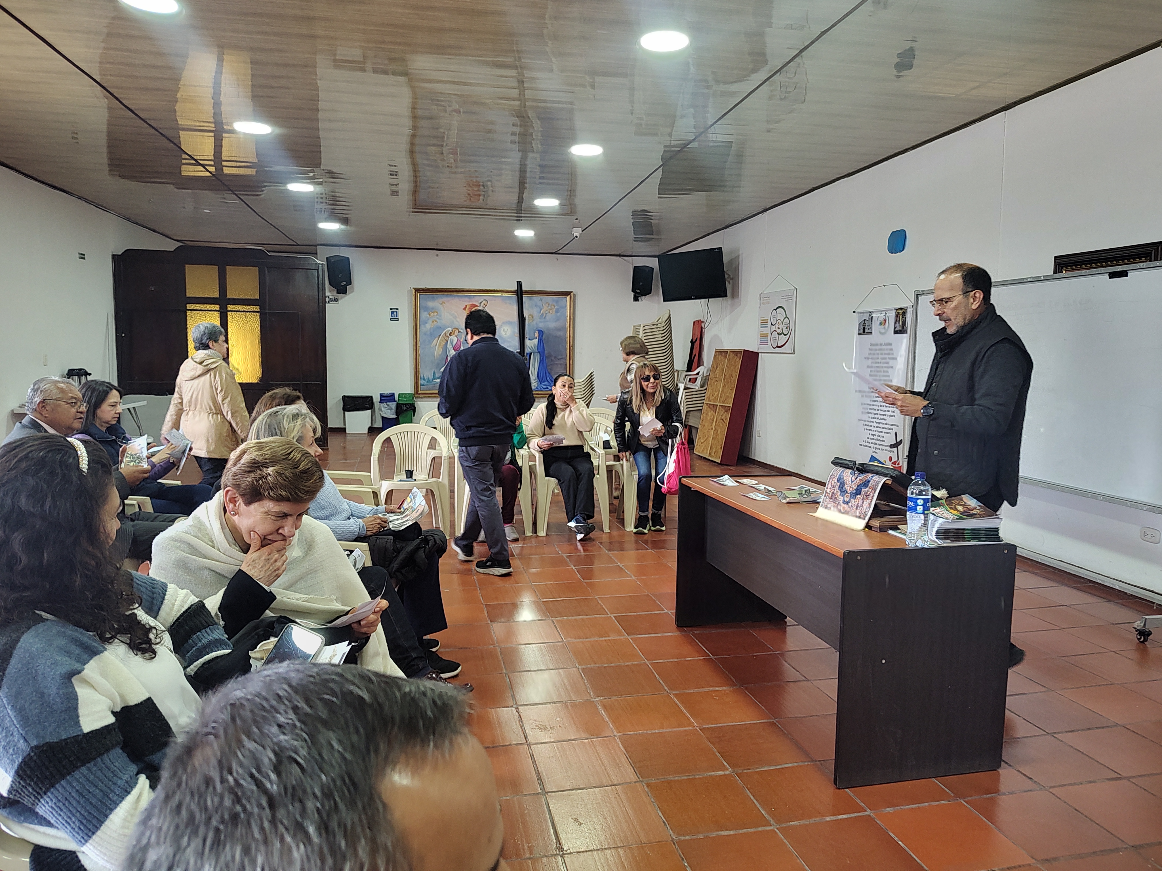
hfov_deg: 73.9
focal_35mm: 23
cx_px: 581
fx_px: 772
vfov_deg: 58.9
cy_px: 436
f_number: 1.8
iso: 744
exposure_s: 1/60
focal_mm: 5.56
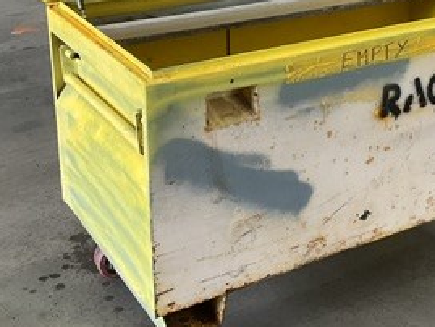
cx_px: 320
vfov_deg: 21.1
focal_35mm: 69
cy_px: 70
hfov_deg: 27.8
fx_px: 867
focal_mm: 3
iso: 40
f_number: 1.8
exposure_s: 1/50
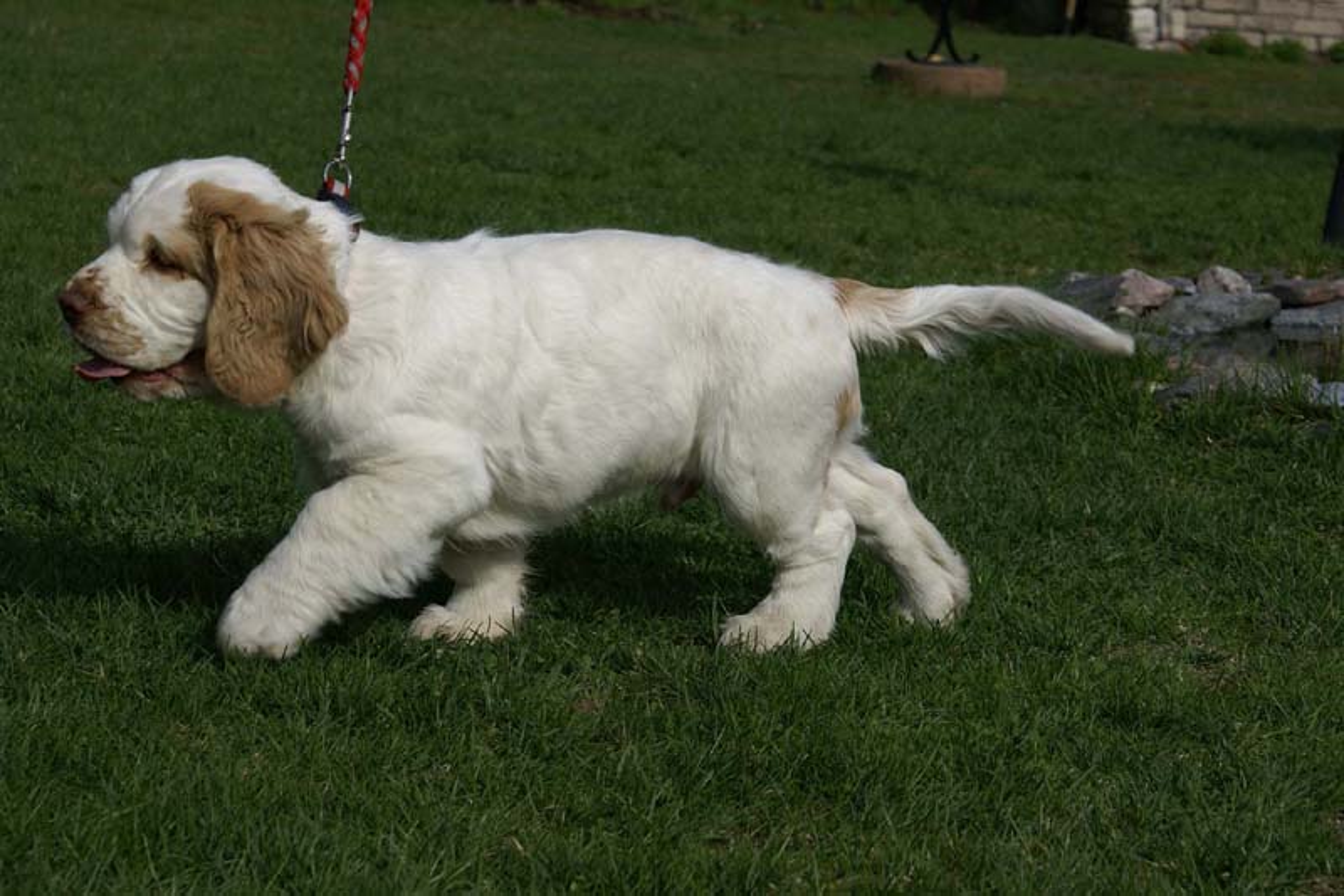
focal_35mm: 105
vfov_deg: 13.0
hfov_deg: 19.5
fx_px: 3919
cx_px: 672
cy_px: 448
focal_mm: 70
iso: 100
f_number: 9
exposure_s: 1/250
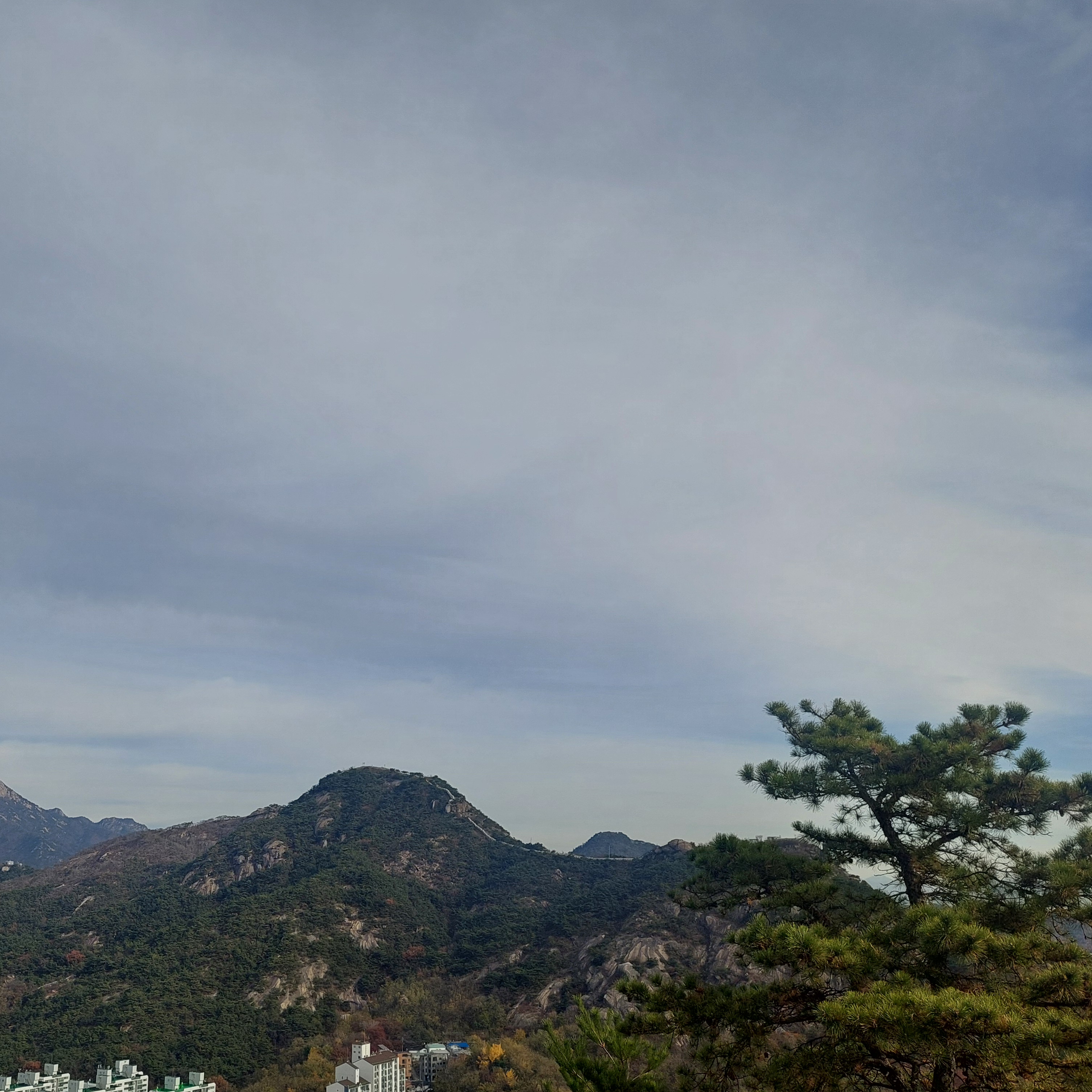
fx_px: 1213
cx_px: 340
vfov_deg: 48.4
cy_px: 564
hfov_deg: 47.4
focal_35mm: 34
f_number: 1.8
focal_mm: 5.23
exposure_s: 1/2490
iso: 40
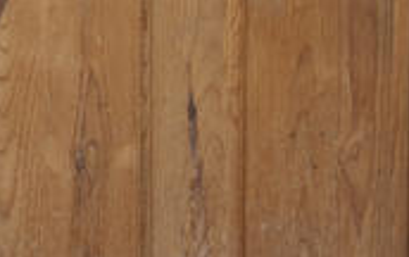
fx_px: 3014
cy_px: 17
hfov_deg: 7.3
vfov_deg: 4.9
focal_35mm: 270
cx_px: -556
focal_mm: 38
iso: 160
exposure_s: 1/320
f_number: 6.3
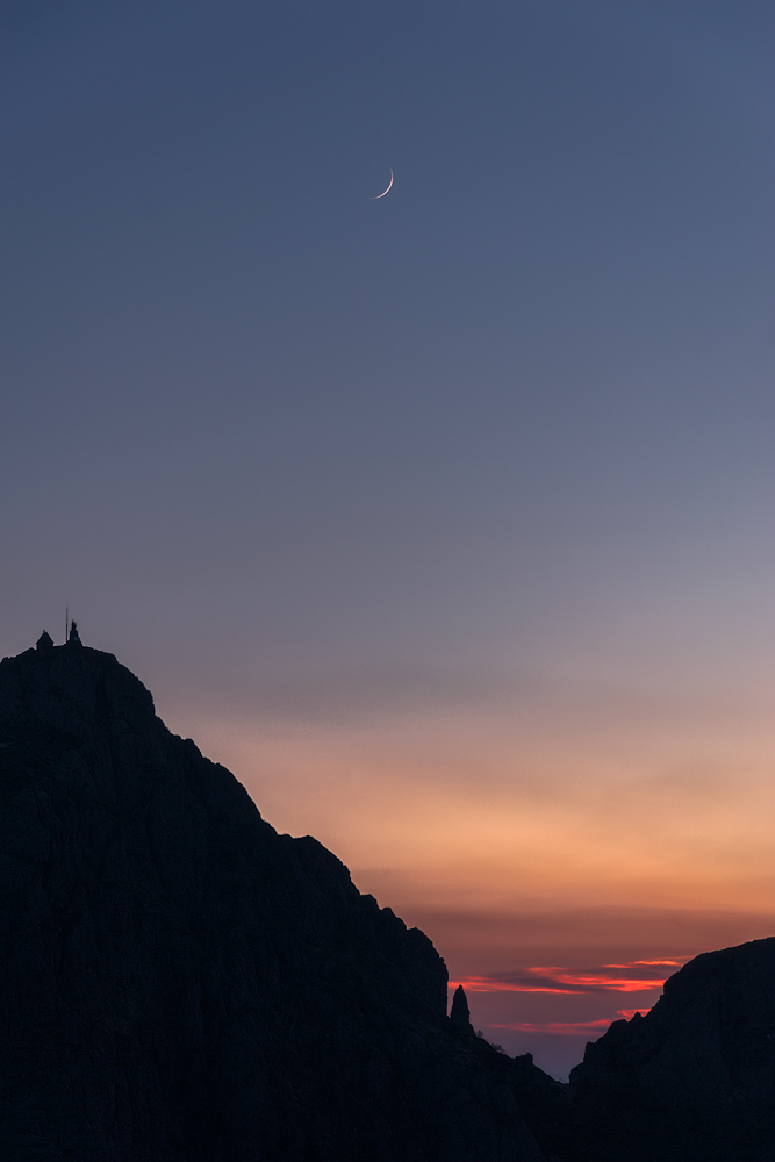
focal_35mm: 100
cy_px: 581
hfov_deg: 13.7
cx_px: 388
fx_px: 3228
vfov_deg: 20.4
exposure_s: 1/50
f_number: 8
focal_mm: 100
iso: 200
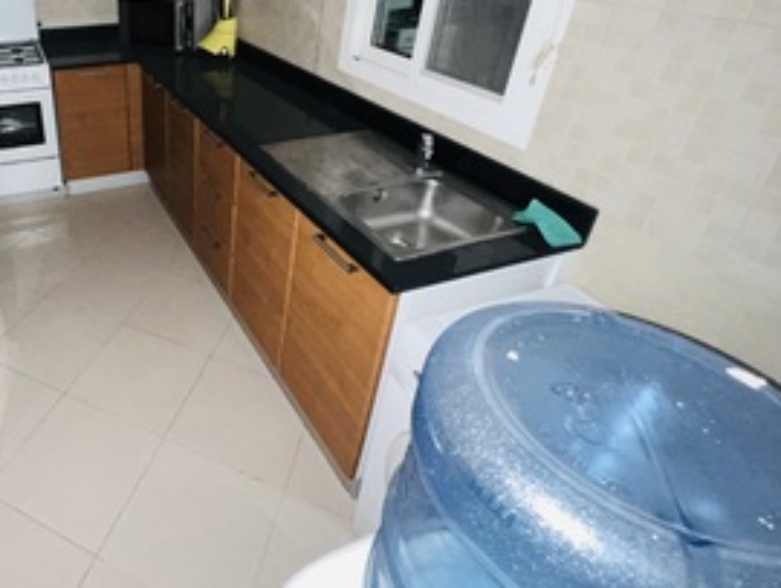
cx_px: 161
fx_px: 497
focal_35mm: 22
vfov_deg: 59.2
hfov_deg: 69.2
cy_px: 178
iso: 400
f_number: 1.8
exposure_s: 1/16
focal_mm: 1.57
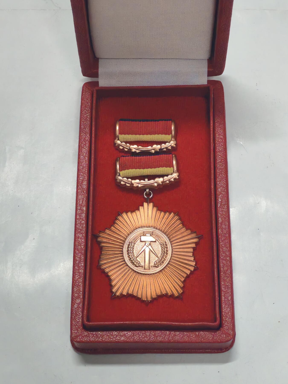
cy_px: 192
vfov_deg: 28.6
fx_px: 754
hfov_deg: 21.6
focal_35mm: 68
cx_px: 144
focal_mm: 5.52
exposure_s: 1/33
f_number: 1.95
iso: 800
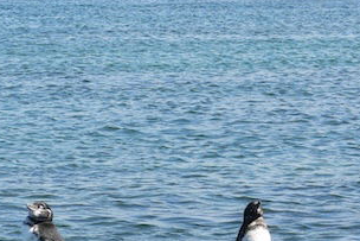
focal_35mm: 373
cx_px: 180
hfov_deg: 5.5
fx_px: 3732
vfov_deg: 3.7
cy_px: 163
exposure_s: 1/320
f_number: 4.5
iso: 80
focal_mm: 30.4
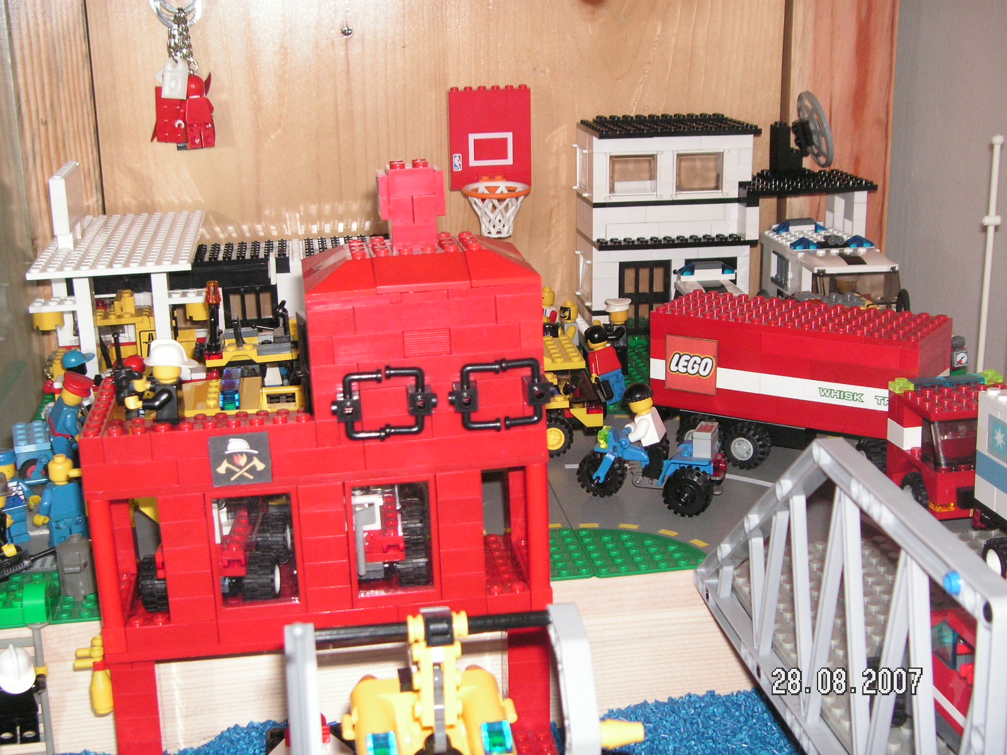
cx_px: 504
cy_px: 378
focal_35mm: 49
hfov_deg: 38.9
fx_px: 1425
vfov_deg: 29.7
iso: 160
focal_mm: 8.2
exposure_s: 1/45
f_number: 3.6
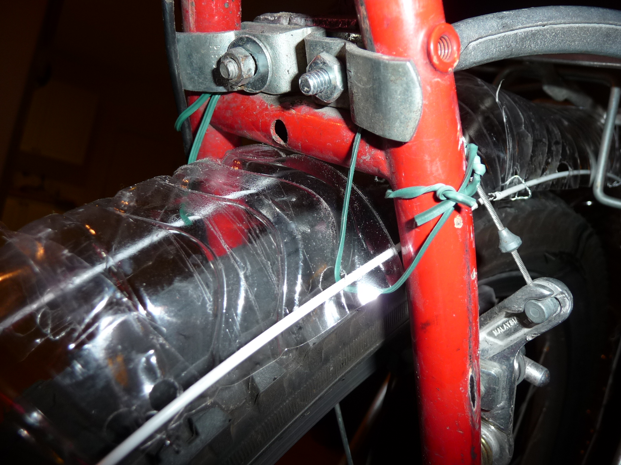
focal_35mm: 28
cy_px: 232
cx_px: 310
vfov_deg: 49.7
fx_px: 502
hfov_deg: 63.4
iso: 100
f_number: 3.3
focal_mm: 4.7
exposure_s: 1/30
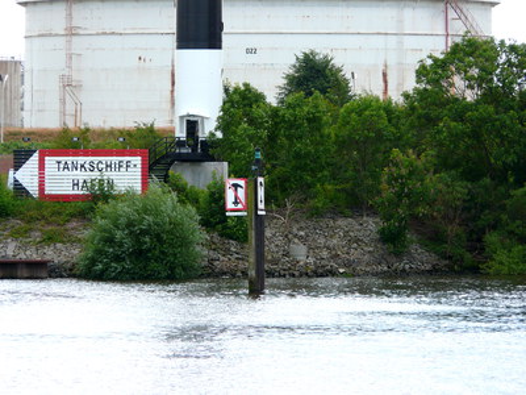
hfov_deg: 6.2
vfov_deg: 4.6
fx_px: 4862
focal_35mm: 320
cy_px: 198
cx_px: 263
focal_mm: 52.5
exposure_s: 1/250
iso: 100
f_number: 4.5
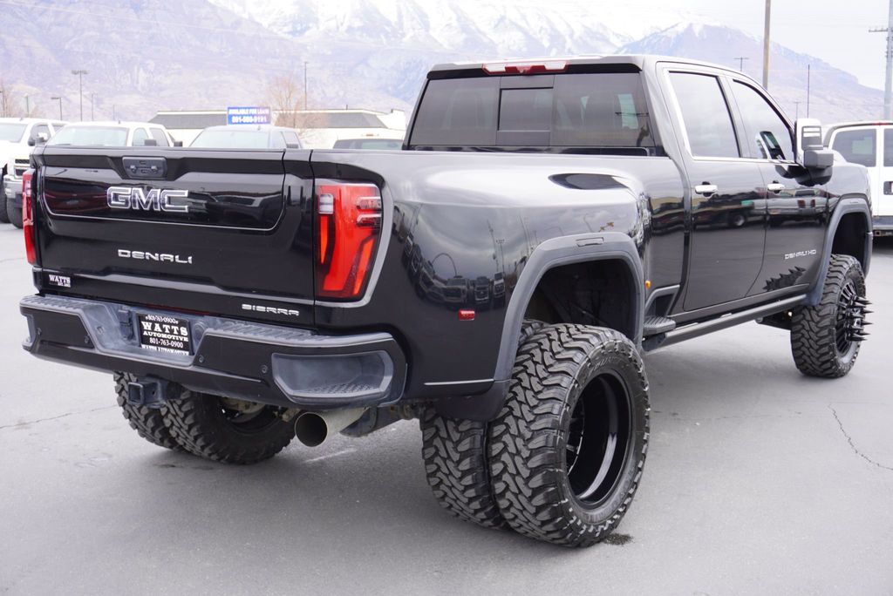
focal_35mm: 45
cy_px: 298
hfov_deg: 43.6
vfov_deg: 29.9
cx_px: 446
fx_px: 1117
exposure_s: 1/80
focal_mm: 30
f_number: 5.6
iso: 100
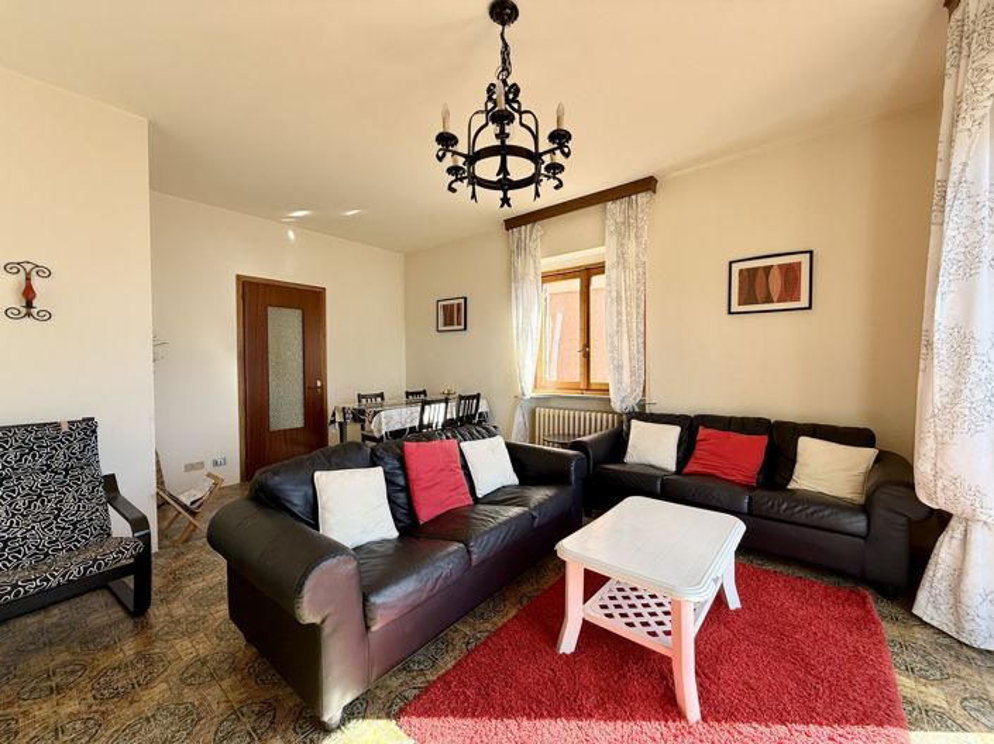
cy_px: 372
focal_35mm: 14
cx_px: 497
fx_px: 402
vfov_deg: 85.6
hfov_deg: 102.1
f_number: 2.2
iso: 64
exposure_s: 1/124
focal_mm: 2.22
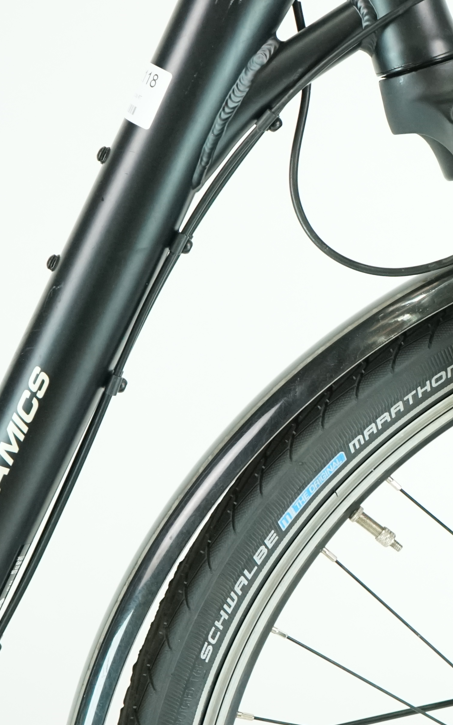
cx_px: 550
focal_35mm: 94
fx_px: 1857
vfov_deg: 22.1
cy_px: 403
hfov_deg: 13.5
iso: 2500
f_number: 5
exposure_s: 1/200
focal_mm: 37
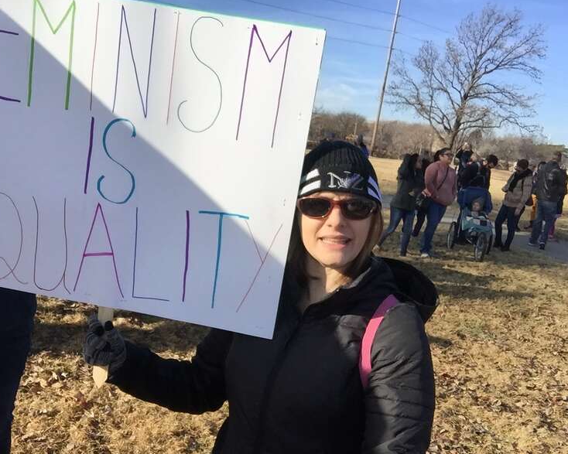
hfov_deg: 54.2
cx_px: 260
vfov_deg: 44.5
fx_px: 555
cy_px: 229
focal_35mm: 33
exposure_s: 1/1074
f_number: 2.2
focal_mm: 2.65
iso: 32
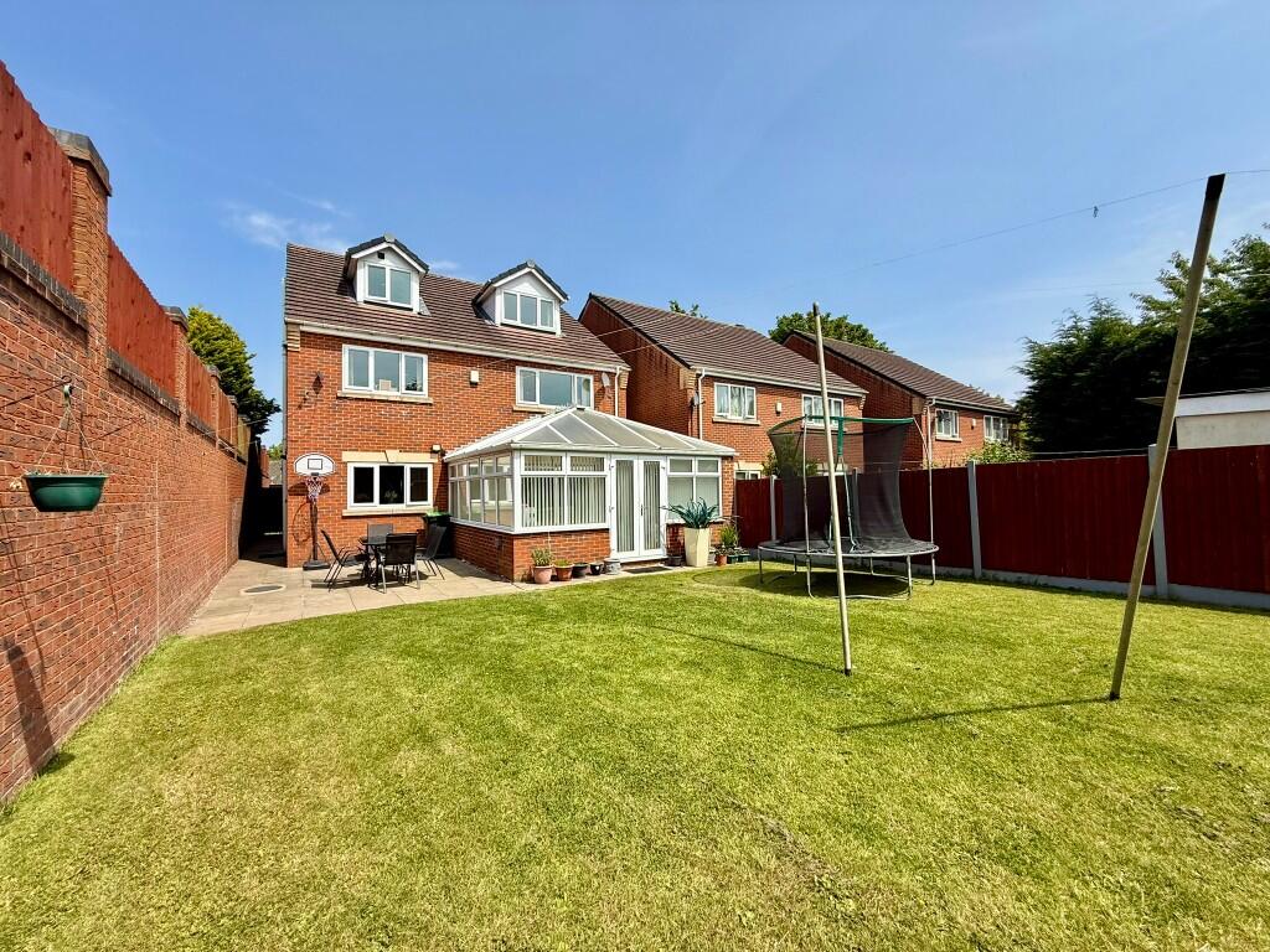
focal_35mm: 14
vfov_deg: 85.7
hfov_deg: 102.1
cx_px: 635
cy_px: 476
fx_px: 514
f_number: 2.2
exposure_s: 1/1961
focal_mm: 2.22
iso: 50
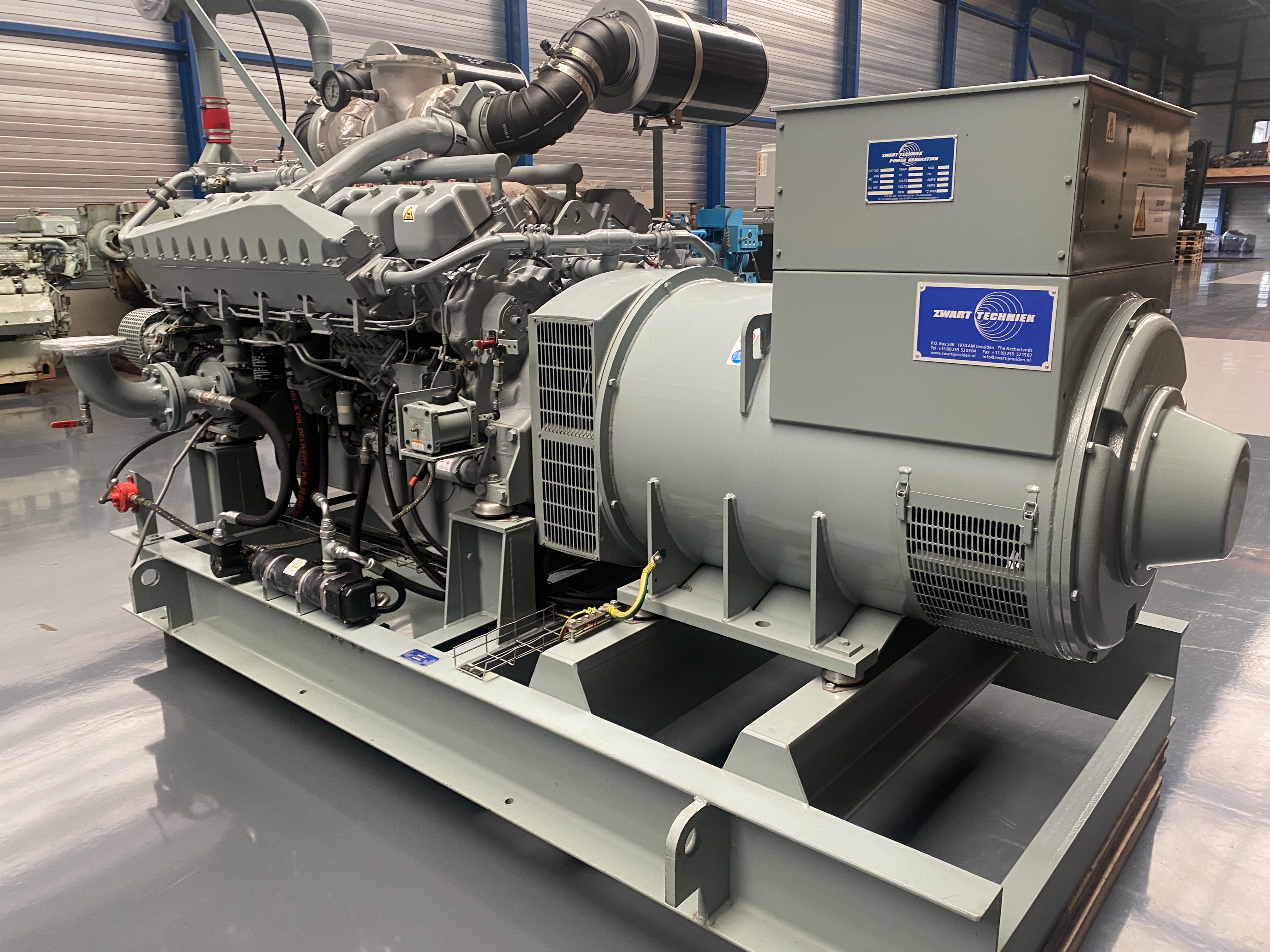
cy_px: 476
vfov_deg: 53.1
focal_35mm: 26
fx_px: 954
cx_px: 635
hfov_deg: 67.3
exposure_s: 1/60
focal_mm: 4.25
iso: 160
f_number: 1.8
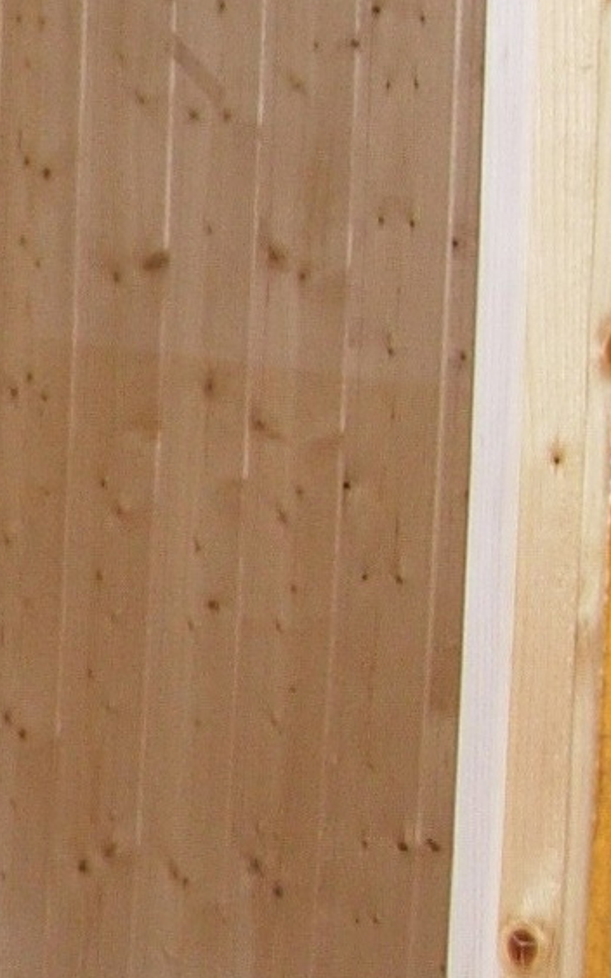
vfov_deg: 11.4
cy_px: 552
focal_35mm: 183
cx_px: -993
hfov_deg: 6.7
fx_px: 4874
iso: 79
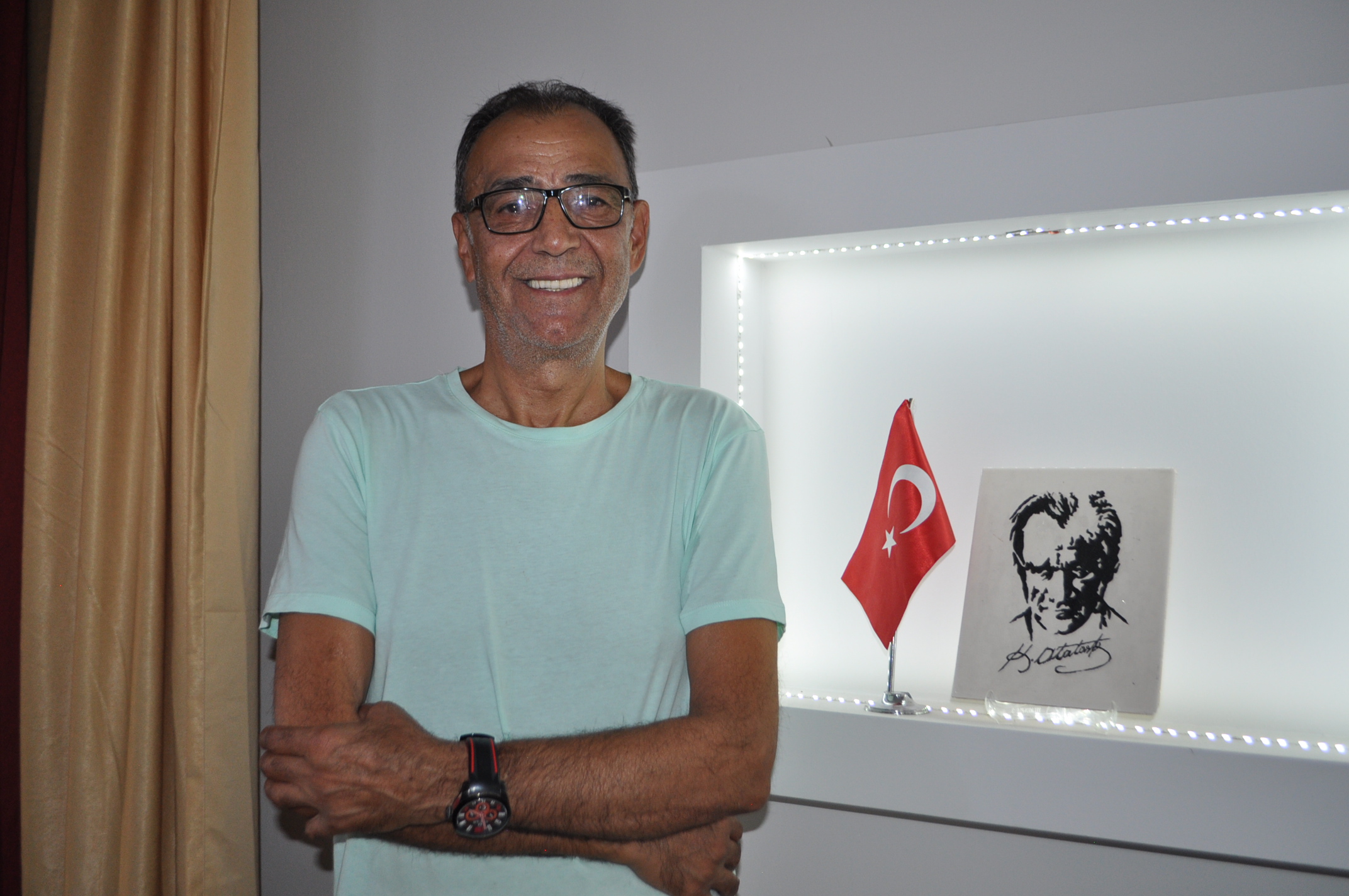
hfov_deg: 57.3
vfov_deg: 39.9
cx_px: 674
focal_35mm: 33
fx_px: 1235
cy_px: 448
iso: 560
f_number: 4
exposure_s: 1/125
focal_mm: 22
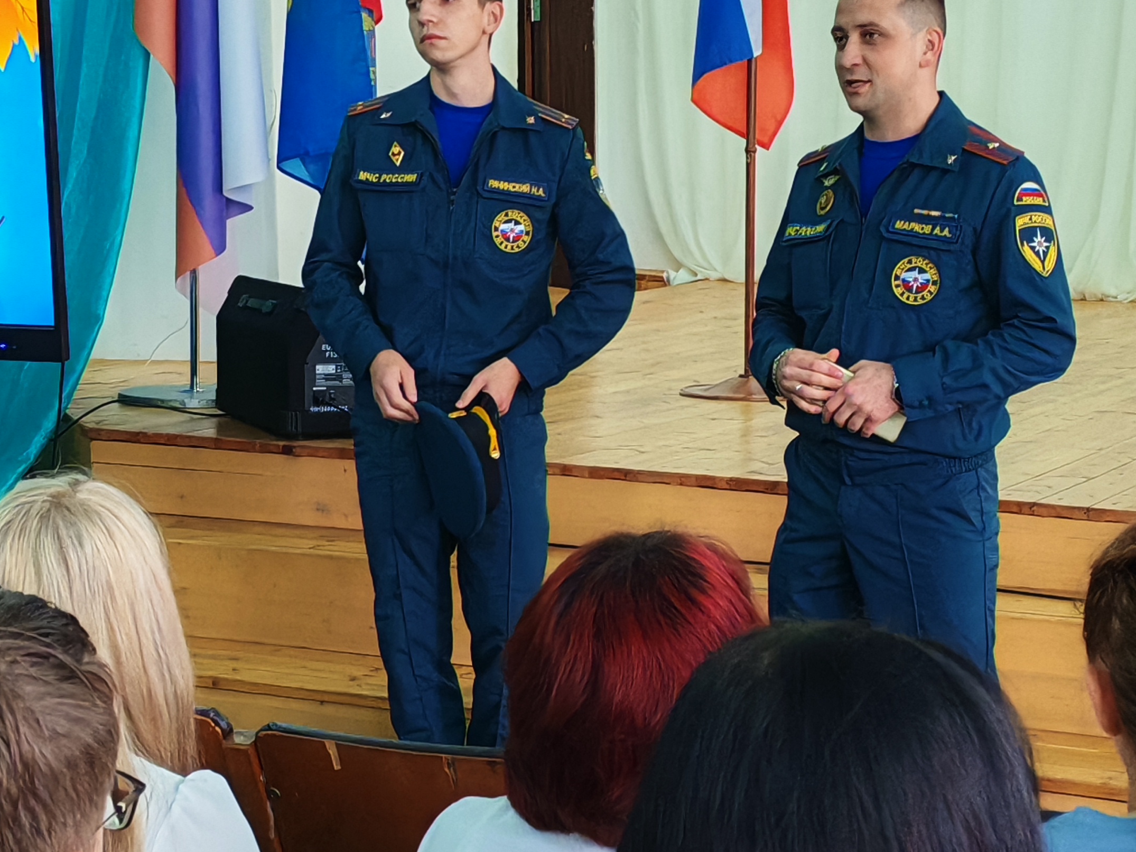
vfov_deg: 18.4
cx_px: 536
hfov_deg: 24.4
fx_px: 2626
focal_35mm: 80
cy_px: 469
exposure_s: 1/100
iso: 500
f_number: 1.95
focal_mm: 5.52
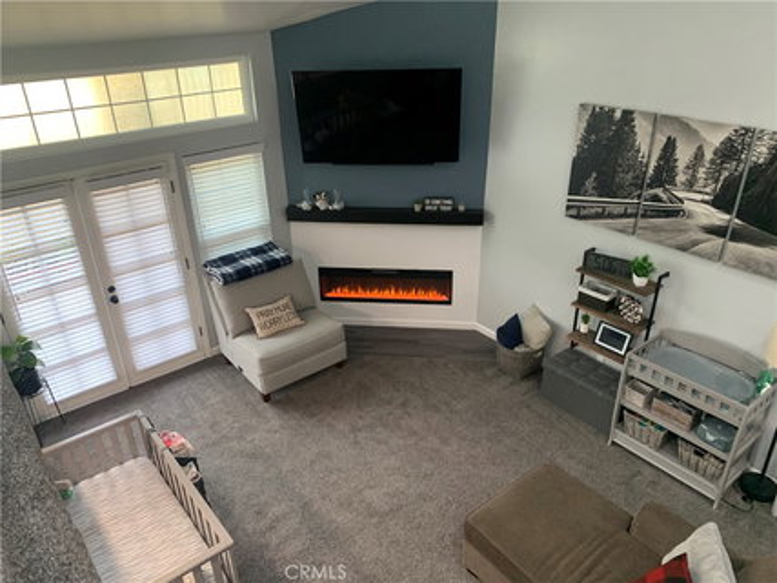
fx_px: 583
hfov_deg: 67.3
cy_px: 292
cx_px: 388
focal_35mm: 26
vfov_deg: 53.0
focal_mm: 4.25
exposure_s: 1/60
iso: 250
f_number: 1.8
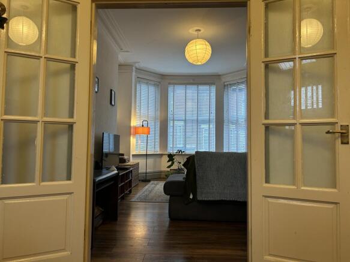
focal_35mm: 26
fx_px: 263
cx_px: 175
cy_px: 131
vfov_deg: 53.0
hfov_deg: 67.3
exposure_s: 1/50
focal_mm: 5.7
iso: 125
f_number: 1.5
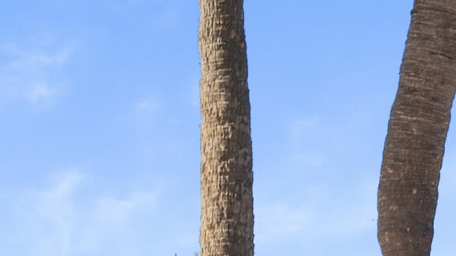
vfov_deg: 6.4
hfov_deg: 12.3
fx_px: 2115
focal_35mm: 175
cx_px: 186
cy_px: 711
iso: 1600
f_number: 8
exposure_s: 1/320
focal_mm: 32
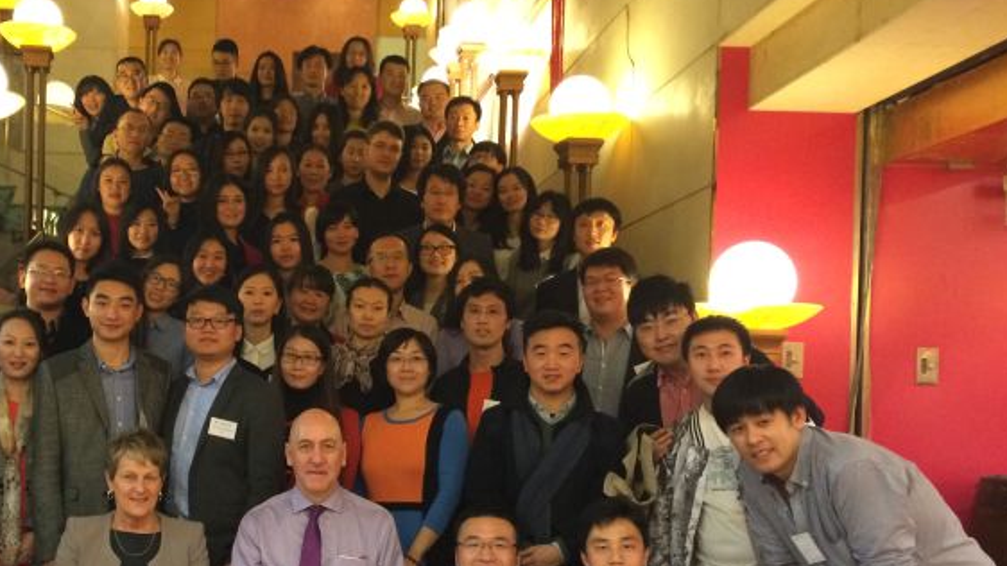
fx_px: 1201
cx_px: 301
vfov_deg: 26.3
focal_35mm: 45
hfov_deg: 44.5
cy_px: 396
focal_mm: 4.15
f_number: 2.2
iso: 250
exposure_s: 1/25
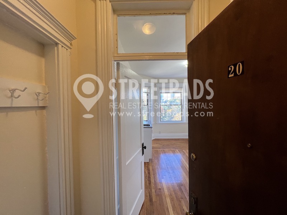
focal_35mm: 13
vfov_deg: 89.9
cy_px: 108
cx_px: 144
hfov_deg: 106.2
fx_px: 108
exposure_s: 1/120
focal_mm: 1.57
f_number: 1.8
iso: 80
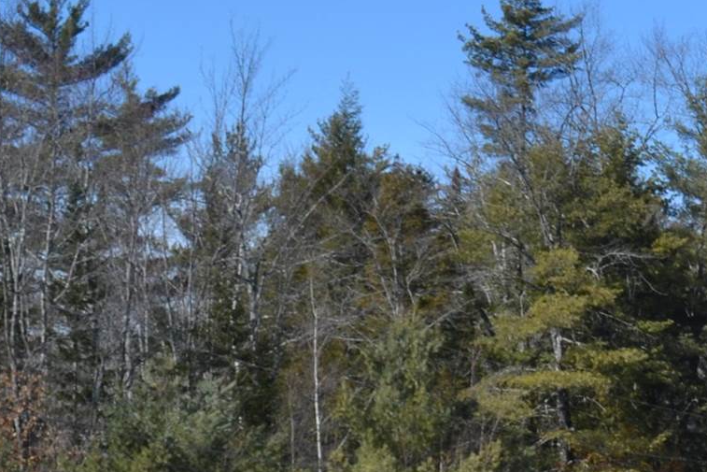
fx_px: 2868
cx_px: 1064
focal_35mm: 146
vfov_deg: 9.3
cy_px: 551
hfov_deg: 13.3
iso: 100
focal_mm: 24
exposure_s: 1/250
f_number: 7.1
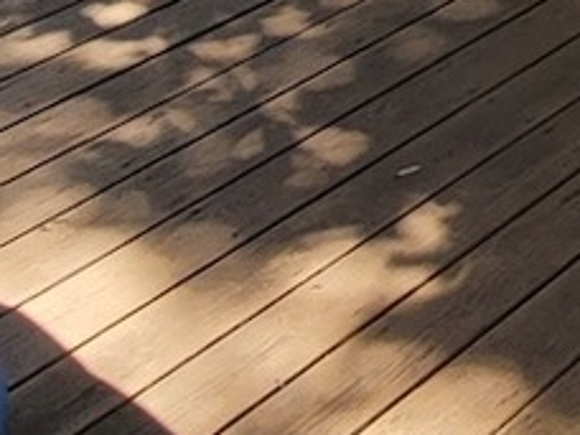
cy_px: -399
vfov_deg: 15.1
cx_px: 979
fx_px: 1374
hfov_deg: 19.3
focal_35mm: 82
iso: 40
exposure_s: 1/432
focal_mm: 1.74
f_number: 2.2
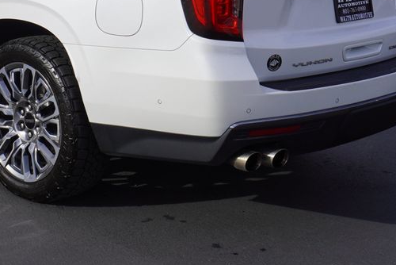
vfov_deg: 16.2
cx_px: 59
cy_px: 18
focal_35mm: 83
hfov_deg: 23.9
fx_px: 914
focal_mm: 27
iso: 100
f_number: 11
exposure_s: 1/200
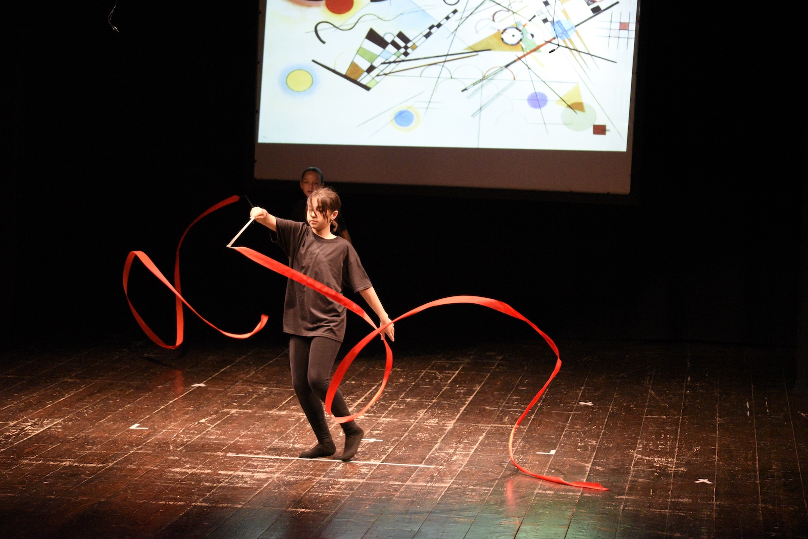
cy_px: 270
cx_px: 404
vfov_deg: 13.7
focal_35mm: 100
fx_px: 2245
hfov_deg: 20.4
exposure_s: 1/400
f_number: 4.5
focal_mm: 100
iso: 10000
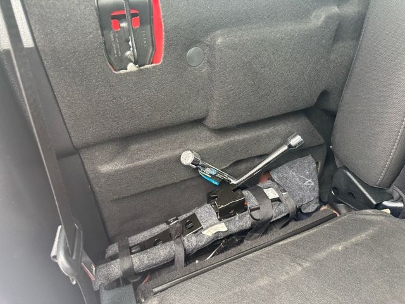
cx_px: 202
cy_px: 152
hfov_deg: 71.6
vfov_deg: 56.8
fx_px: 281
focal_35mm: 24
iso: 400
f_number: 1.78
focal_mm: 6.76
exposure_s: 1/60
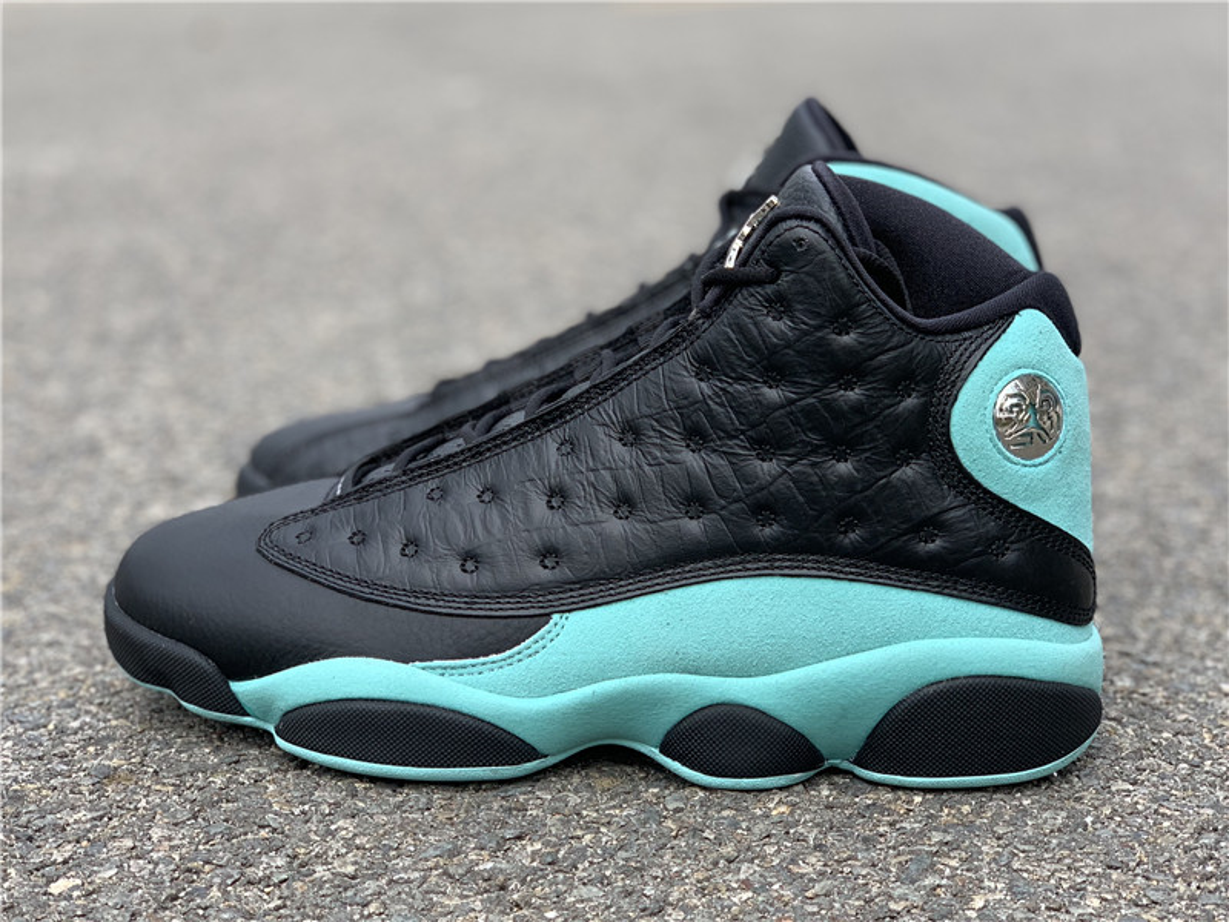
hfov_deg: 36.8
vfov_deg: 28.0
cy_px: 461
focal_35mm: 52
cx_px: 614
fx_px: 1846
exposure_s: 1/304
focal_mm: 6
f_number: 2.4
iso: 16
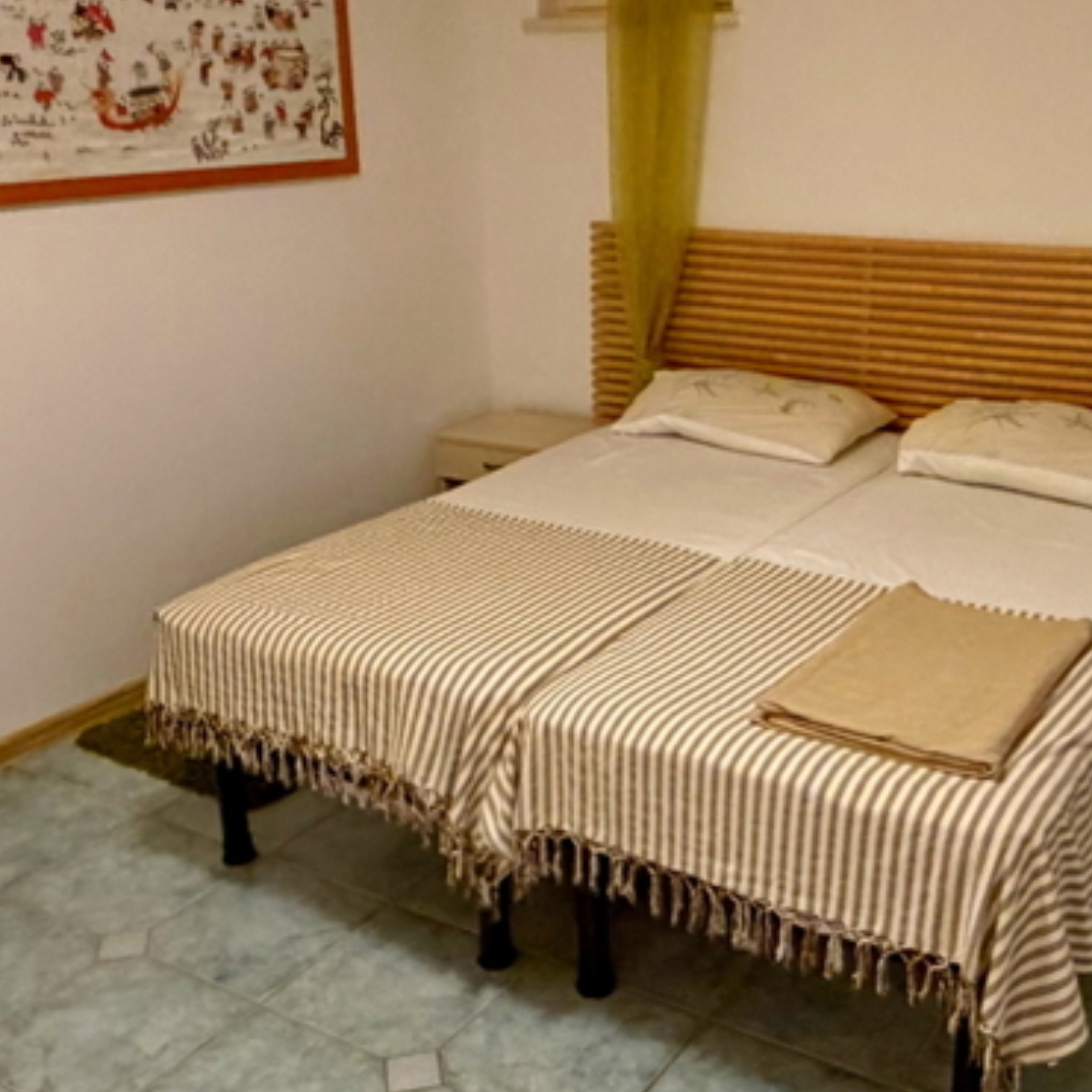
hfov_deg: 41.5
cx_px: 695
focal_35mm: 40
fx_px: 1428
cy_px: 459
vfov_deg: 41.7
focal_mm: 2.22
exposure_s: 1/50
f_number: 2.2
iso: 640
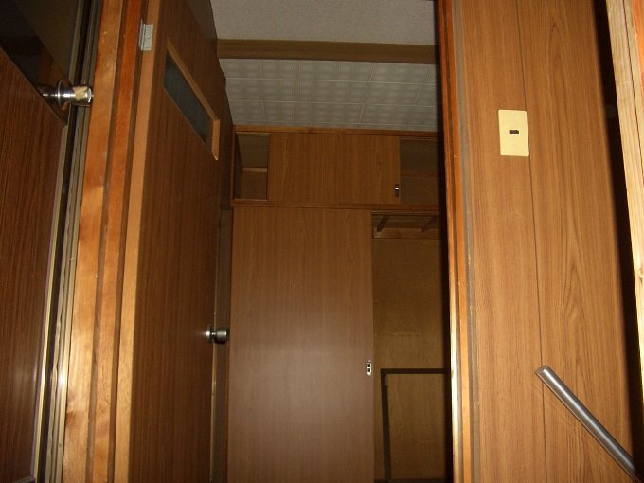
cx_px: 322
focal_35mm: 35
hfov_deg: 52.6
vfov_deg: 40.7
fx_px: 651
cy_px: 242
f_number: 2.6
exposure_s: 1/60
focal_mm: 5.8
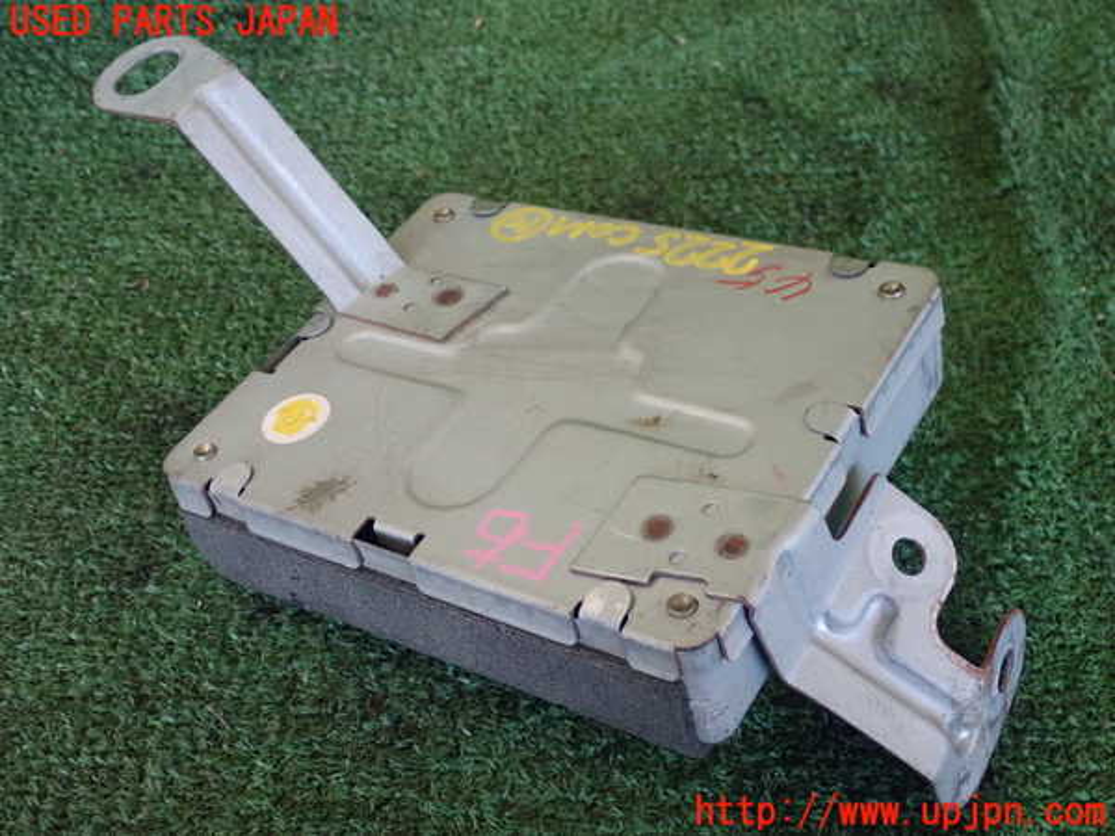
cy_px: 418
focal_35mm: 43
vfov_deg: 33.6
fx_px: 1385
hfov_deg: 43.9
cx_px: 558
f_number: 2.9
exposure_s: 1/125
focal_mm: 7.86
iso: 800
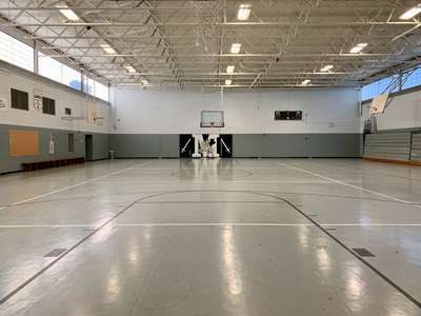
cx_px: 210
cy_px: 158
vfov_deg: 53.1
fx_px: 316
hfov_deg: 67.3
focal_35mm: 26
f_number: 1.8
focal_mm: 4.25
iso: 100
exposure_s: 1/94
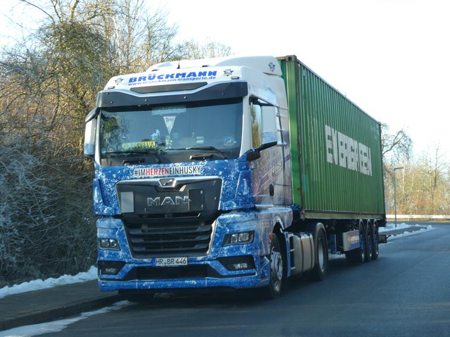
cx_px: 225
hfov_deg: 27.8
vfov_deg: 21.0
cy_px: 168
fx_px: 910
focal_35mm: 70
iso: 100
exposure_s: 1/80
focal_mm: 12.5
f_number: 4.5
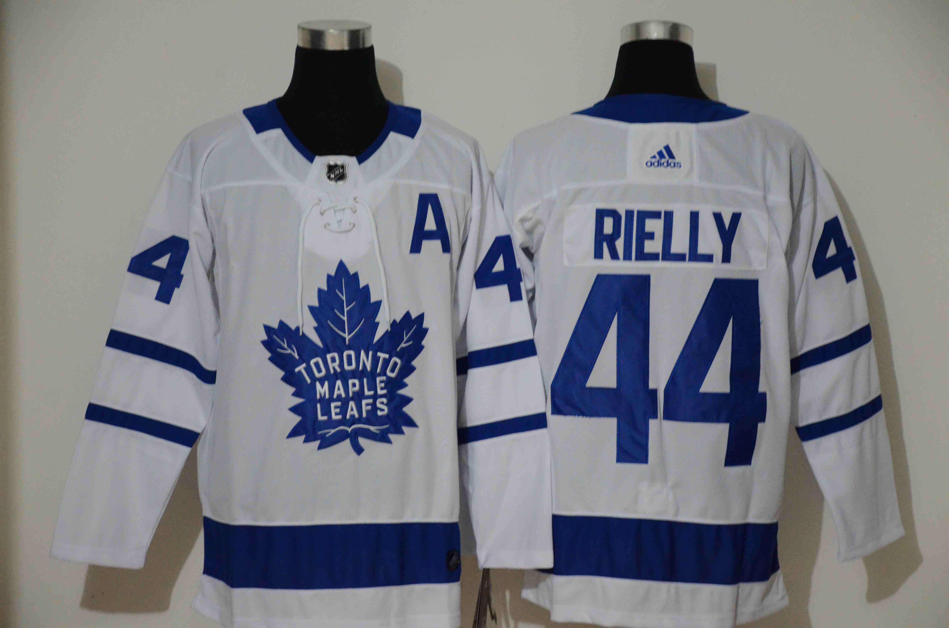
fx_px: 2959
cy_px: 314
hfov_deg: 18.2
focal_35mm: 112
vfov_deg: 12.1
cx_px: 474
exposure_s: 1/25
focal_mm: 75
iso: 4000
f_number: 5
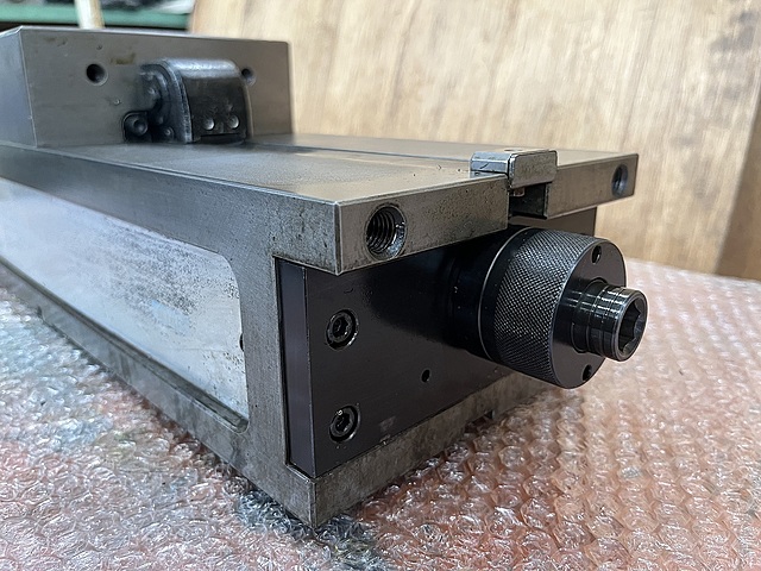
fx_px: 572
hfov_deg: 67.3
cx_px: 380
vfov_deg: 53.1
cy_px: 286
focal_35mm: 26
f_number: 1.6
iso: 125
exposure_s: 1/60
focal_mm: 5.1
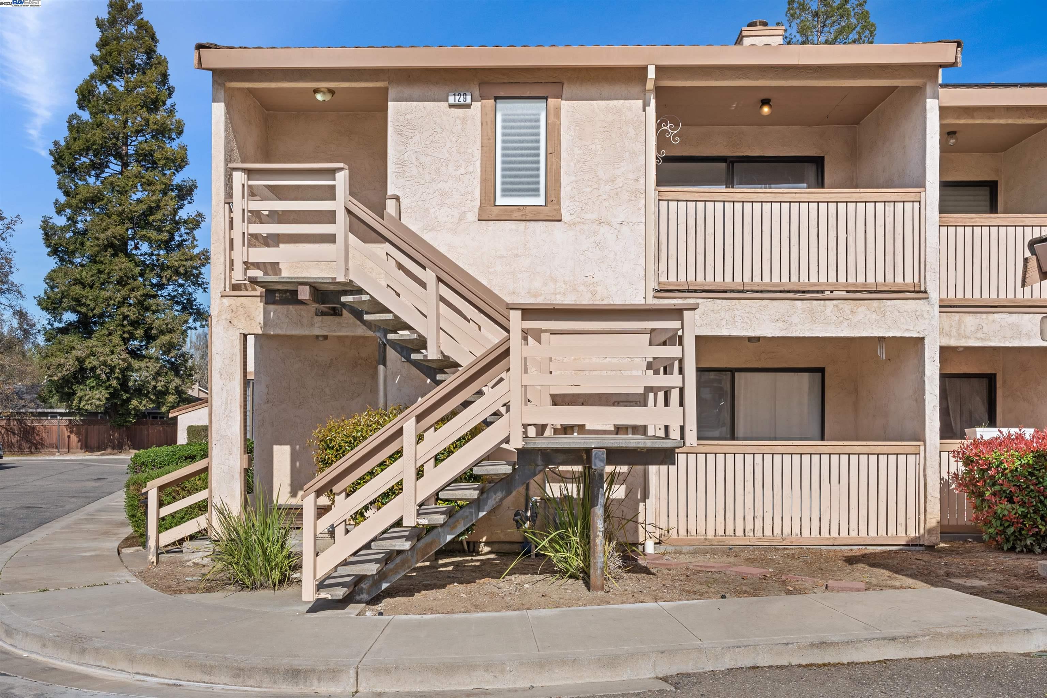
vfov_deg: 43.6
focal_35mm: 30
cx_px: 524
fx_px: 872
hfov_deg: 61.9
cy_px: 349
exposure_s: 1/250
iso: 50
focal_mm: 20
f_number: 8
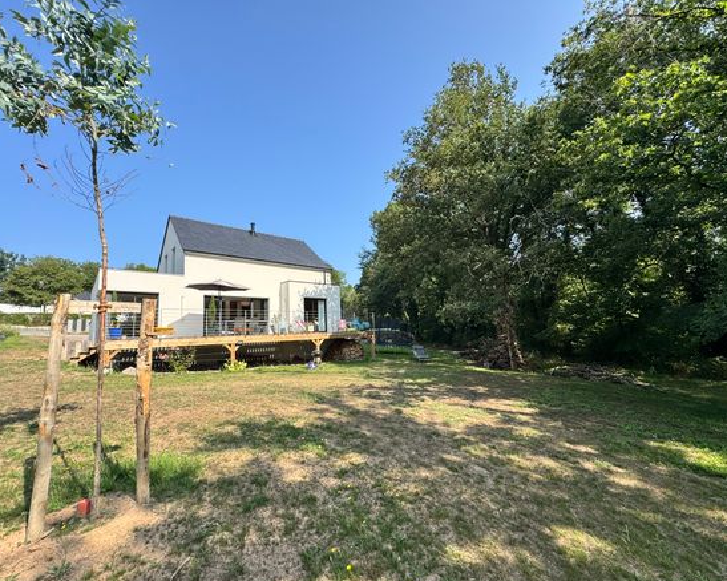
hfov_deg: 96.8
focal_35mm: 15
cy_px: 298
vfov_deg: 84.0
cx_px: 376
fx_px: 323
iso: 50
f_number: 2.2
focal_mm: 2.22
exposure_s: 1/993
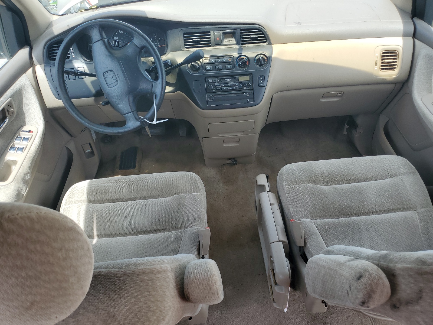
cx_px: 216
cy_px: 162
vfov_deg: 53.1
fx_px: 325
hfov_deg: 67.3
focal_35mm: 26
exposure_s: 1/556
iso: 50
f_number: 1.5
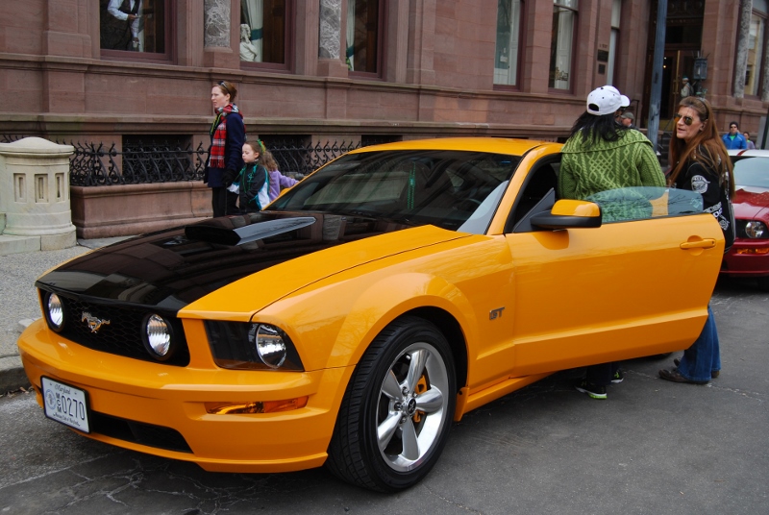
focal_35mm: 39
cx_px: 384
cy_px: 258
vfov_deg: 34.3
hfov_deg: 49.5
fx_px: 834
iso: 200
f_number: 8
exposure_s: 1/250
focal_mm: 26
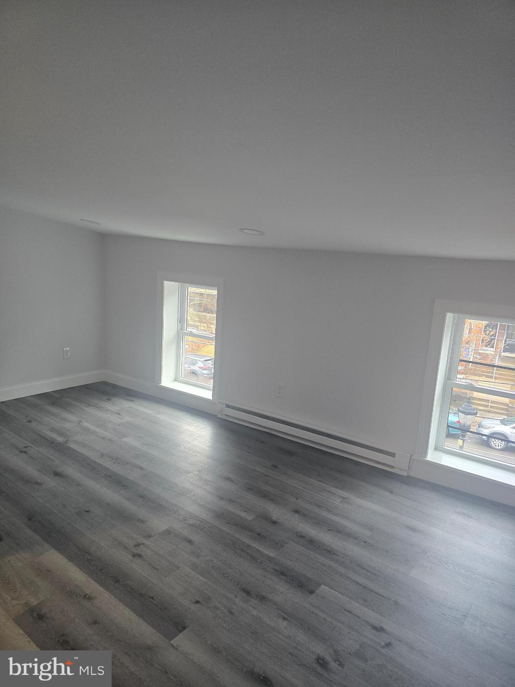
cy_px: 344
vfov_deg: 73.9
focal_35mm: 23
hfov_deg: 58.9
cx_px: 258
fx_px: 456
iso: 320
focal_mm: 6.3
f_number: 1.7
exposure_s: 1/120
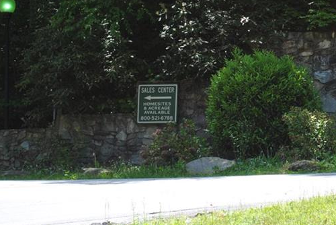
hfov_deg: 12.0
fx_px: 1578
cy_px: 55
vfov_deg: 8.1
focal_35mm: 169
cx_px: 321
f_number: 5.6
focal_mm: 55
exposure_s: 1/125
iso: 110
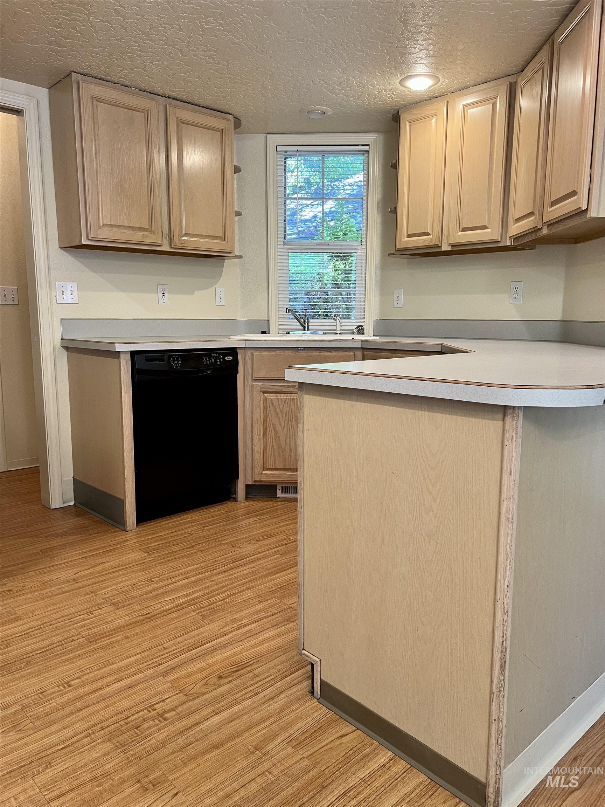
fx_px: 606
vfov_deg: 67.3
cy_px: 404
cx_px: 302
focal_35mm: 26
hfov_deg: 53.1
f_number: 1.5
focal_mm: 5.7
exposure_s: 1/60
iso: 80
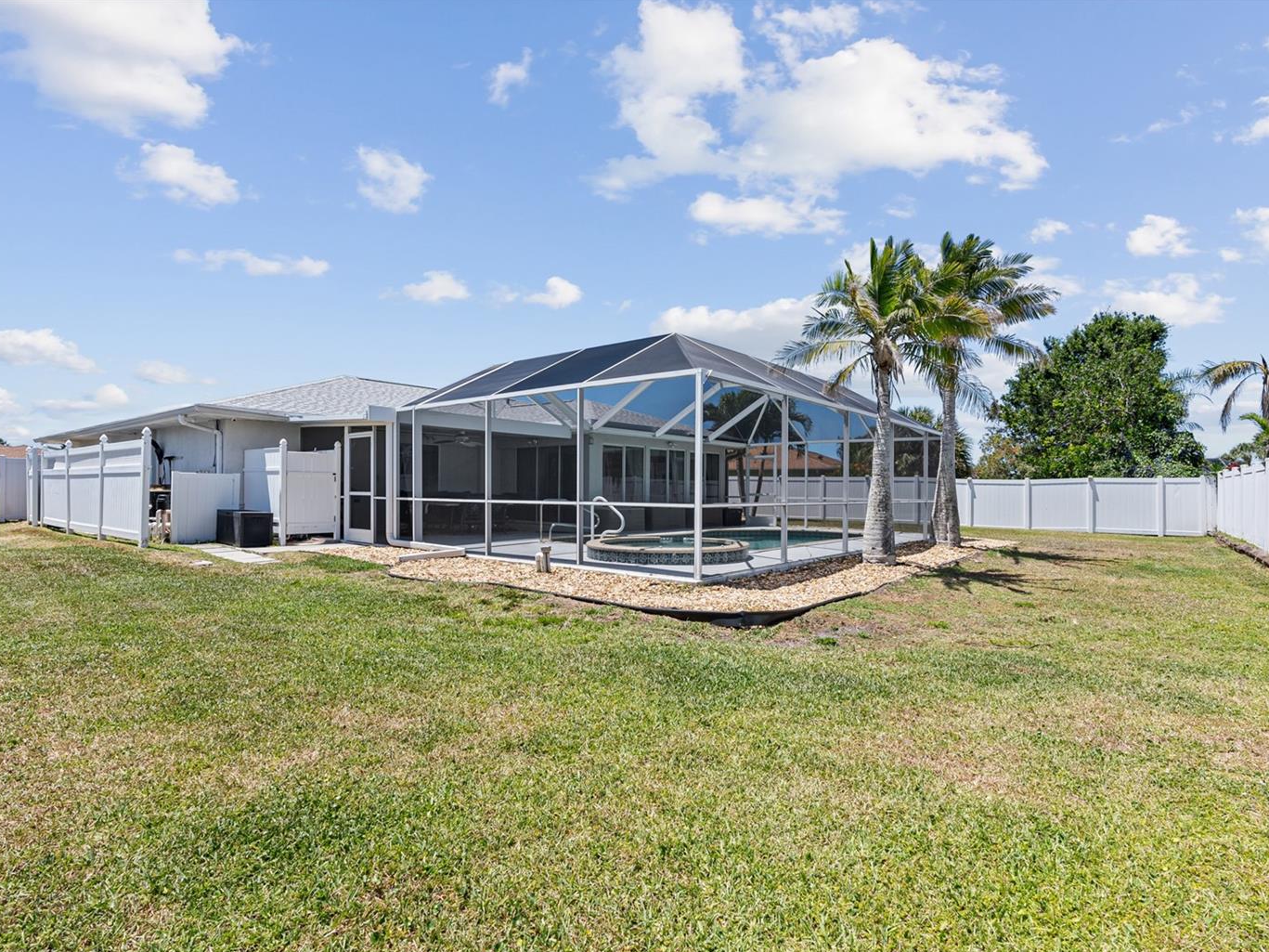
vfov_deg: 71.6
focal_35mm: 18
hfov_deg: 87.8
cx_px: 646
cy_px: 492
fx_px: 660
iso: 100
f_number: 8
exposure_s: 1/80
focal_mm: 16
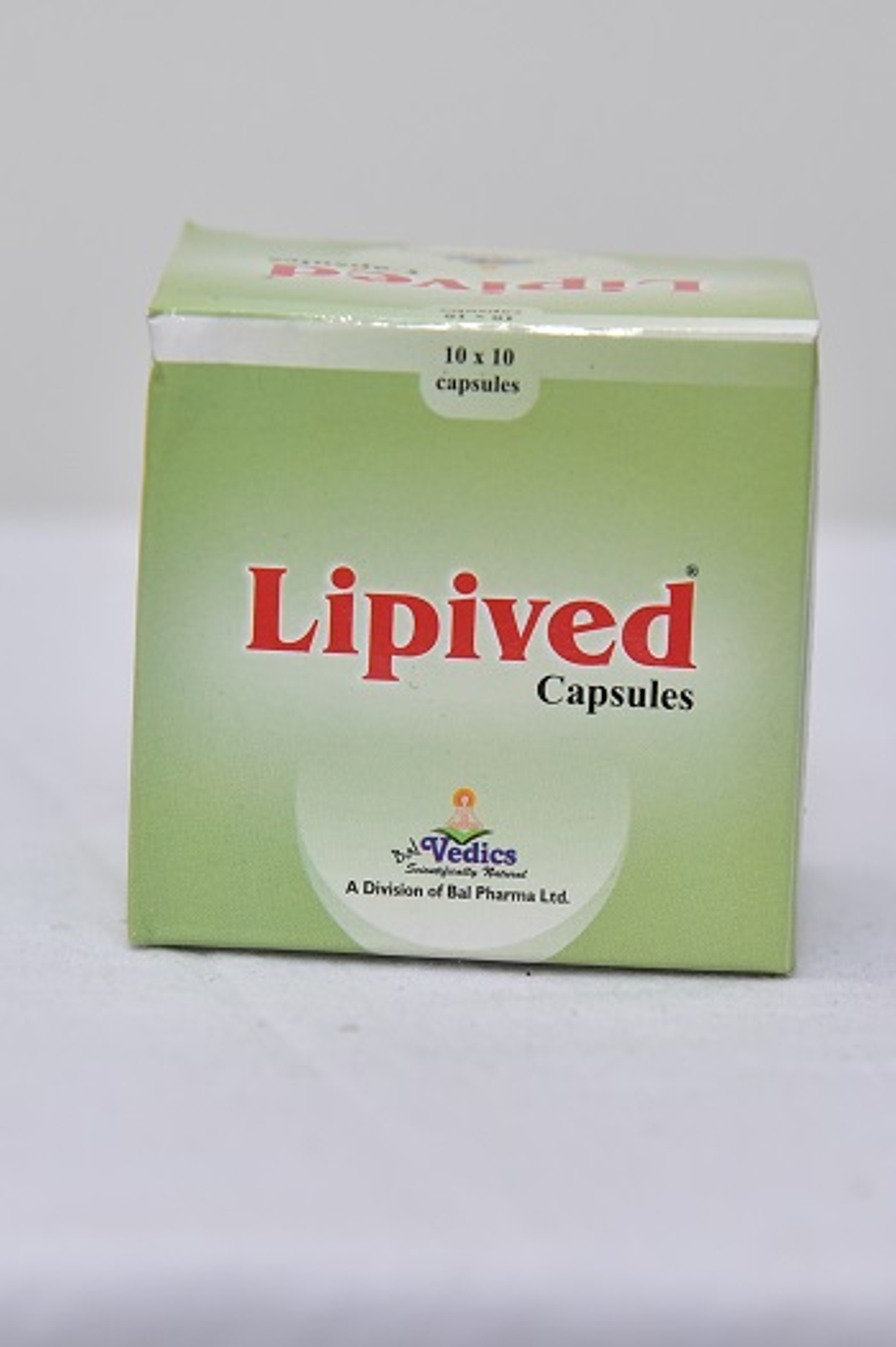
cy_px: 674
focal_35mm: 120
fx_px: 4486
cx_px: 448
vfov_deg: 17.1
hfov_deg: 11.4
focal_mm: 120
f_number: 5
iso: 1600
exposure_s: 1/200
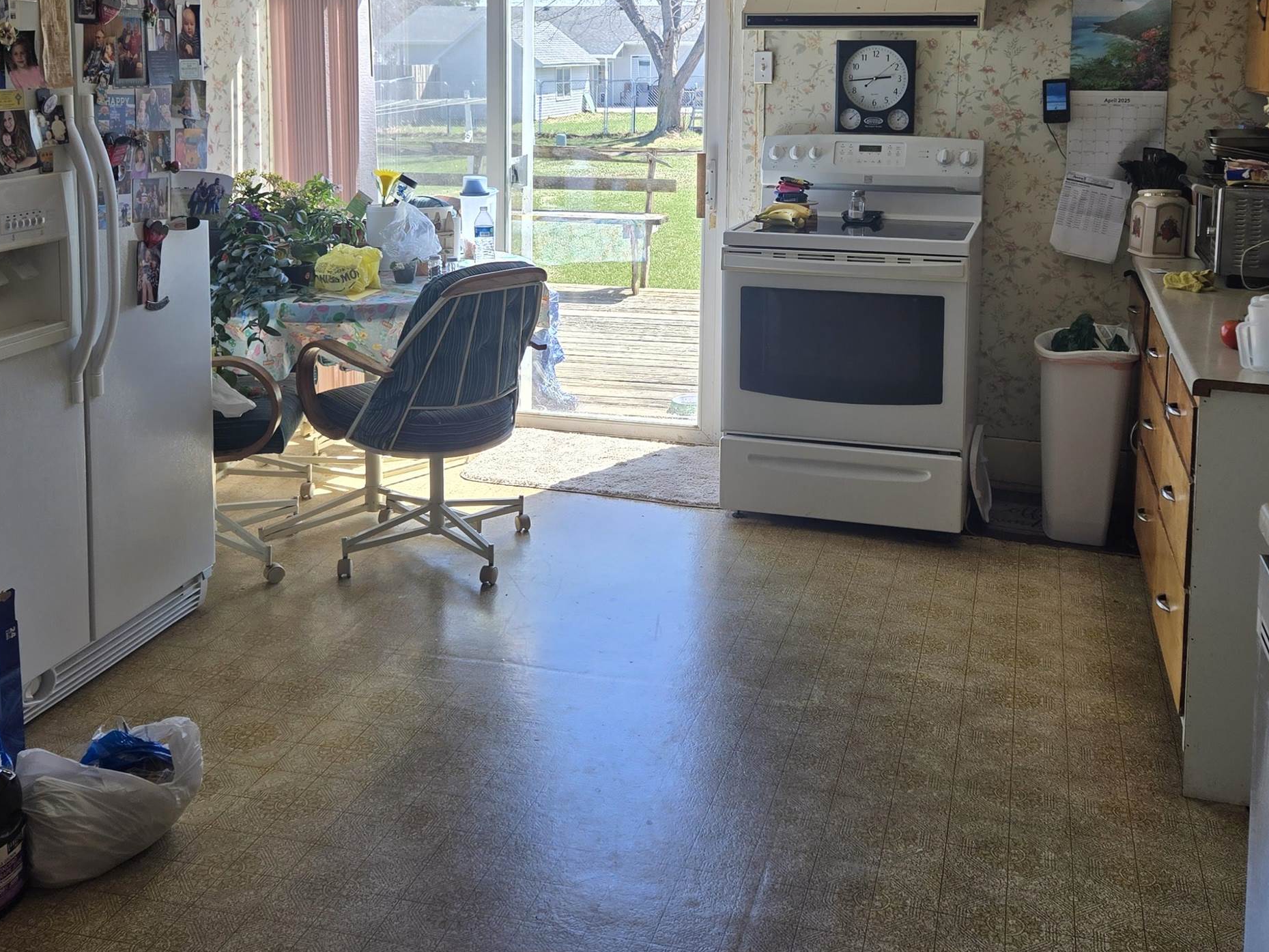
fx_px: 1393
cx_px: 656
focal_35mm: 38
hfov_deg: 49.0
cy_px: 223
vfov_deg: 36.7
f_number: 1.8
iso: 25
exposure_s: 1/201
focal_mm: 5.4
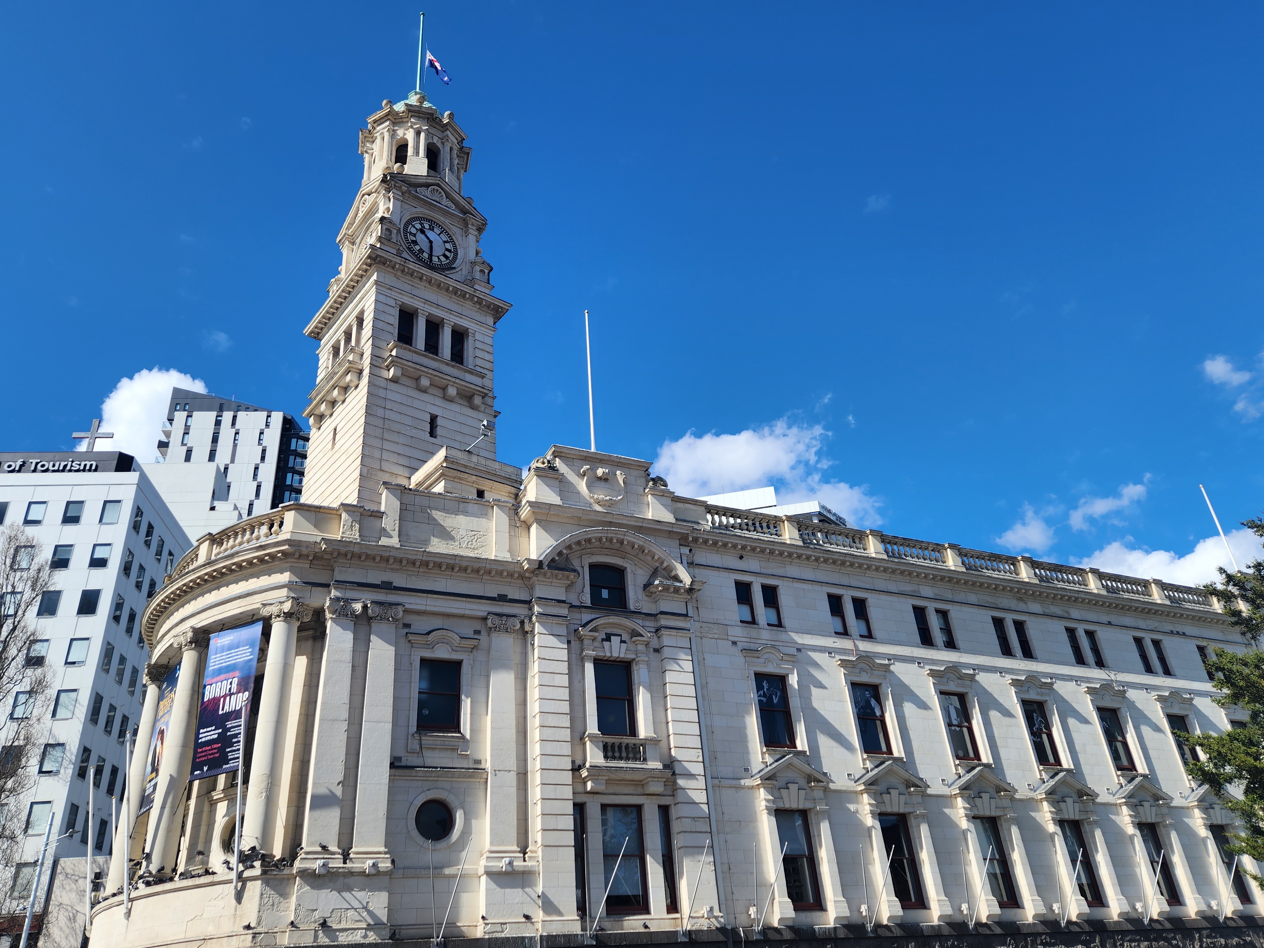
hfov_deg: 67.3
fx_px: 949
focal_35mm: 26
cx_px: 619
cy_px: 480
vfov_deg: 53.1
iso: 20
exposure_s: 1/1610
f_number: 1.8
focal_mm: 5.4
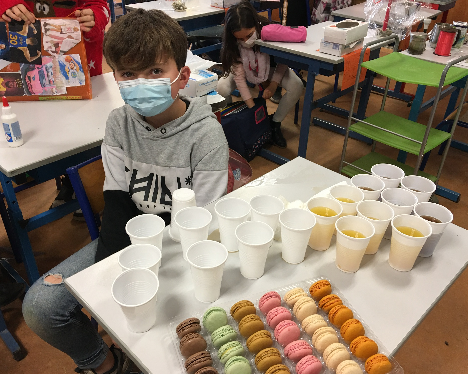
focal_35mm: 31
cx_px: 232
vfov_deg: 47.1
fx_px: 429
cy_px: 190
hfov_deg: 57.2
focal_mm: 4.15
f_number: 2.2
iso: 40
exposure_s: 1/17
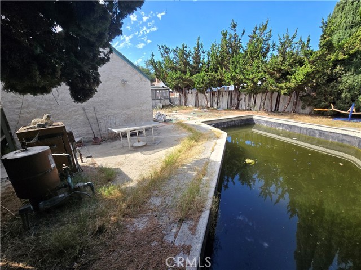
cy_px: 135
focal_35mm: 13
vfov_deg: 89.9
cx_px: 180
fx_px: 136
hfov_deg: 106.2
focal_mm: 2.2
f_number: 2.2
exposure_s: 1/677
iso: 50
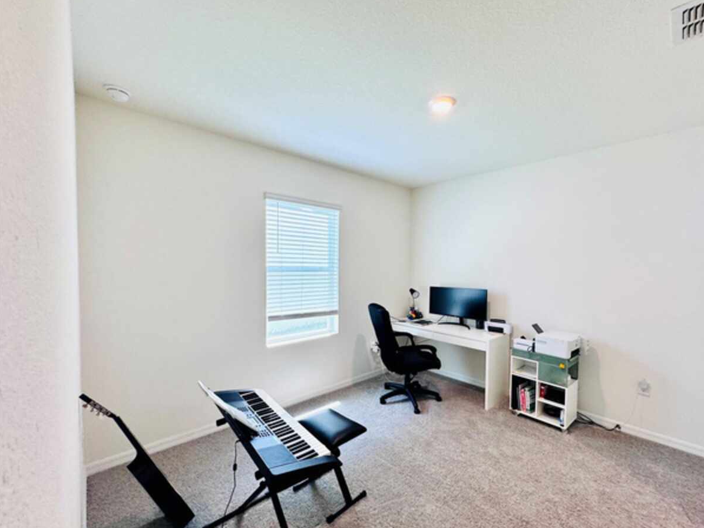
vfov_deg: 81.7
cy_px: 276
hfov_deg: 98.0
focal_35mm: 15
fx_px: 305
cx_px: 375
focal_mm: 2.22
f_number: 2.2
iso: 125
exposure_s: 1/120
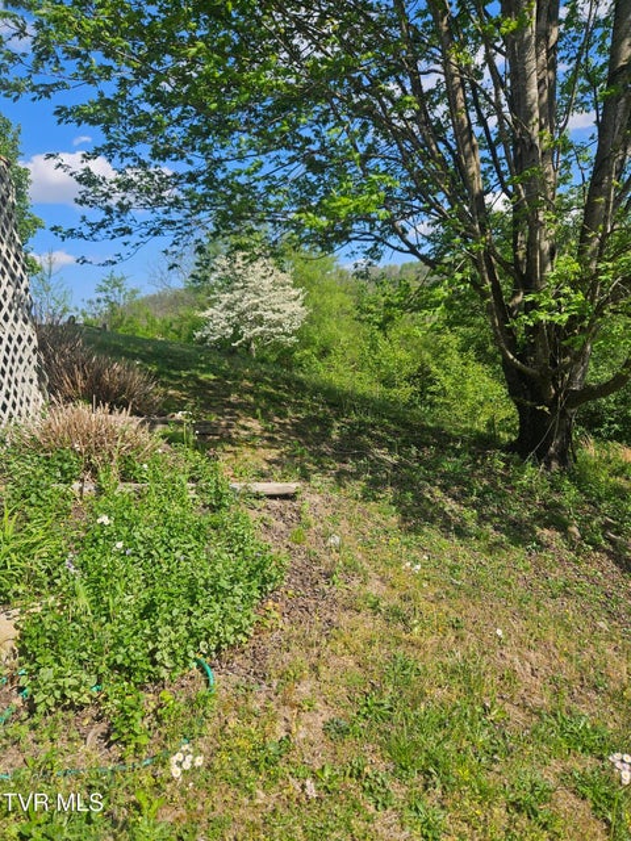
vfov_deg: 73.9
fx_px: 559
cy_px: 420
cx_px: 316
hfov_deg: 58.9
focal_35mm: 23
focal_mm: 5.4
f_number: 1.8
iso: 32
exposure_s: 1/2000
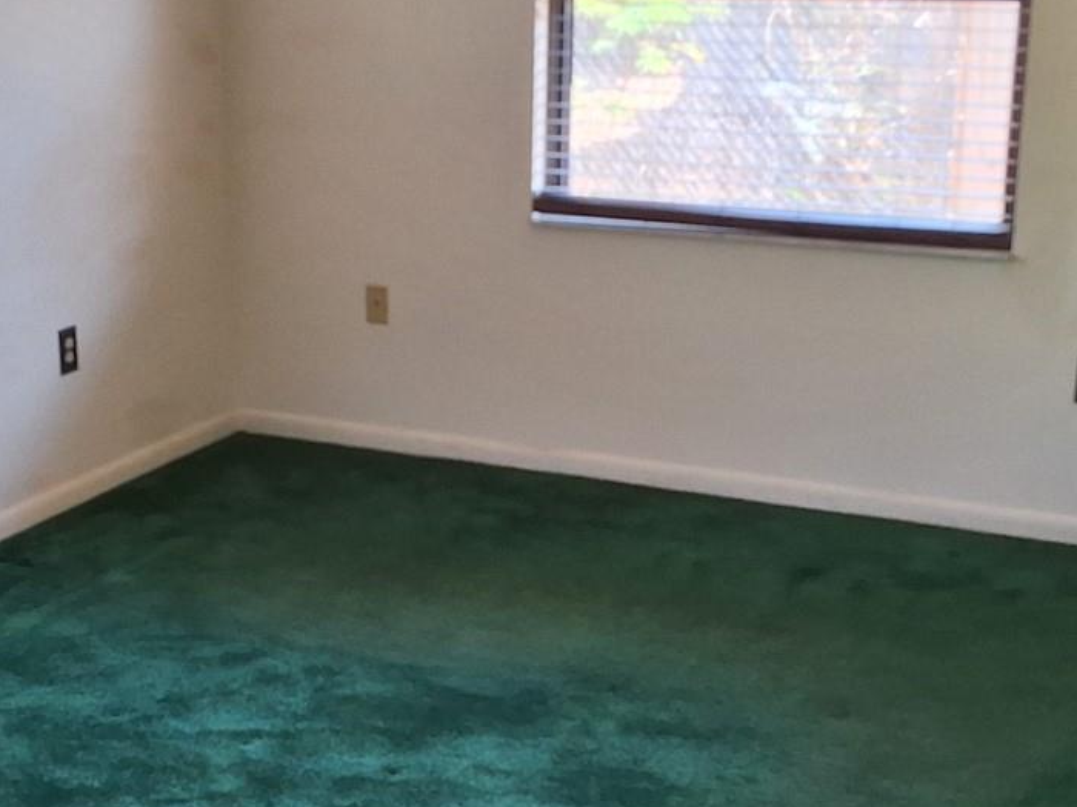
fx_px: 1991
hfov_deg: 30.2
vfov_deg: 22.9
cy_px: 420
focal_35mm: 64
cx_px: 415
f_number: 1.9
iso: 64
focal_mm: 2.91
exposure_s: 1/40
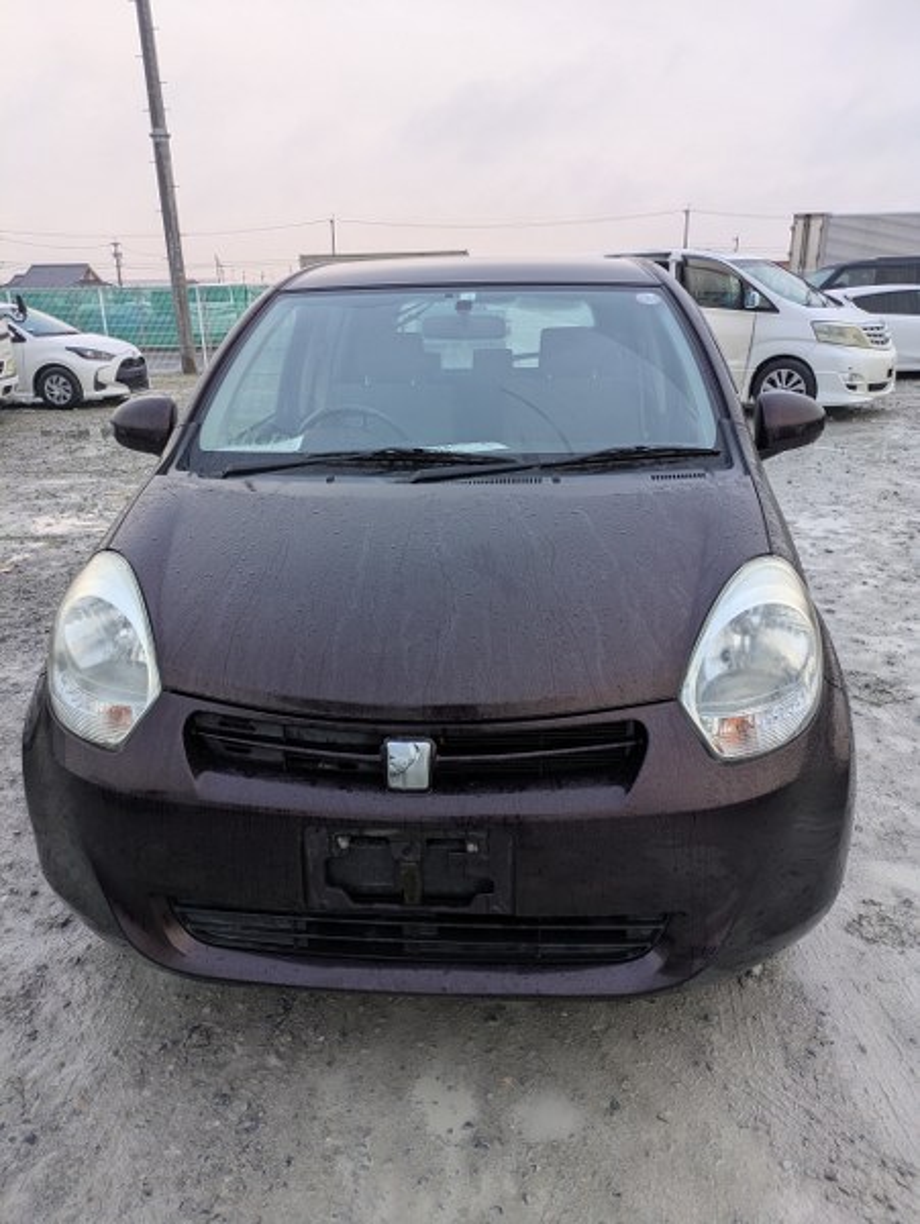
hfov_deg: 54.9
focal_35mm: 25
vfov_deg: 69.3
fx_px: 885
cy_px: 612
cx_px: 460
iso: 63
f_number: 1.89
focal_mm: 5.43
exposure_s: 1/177
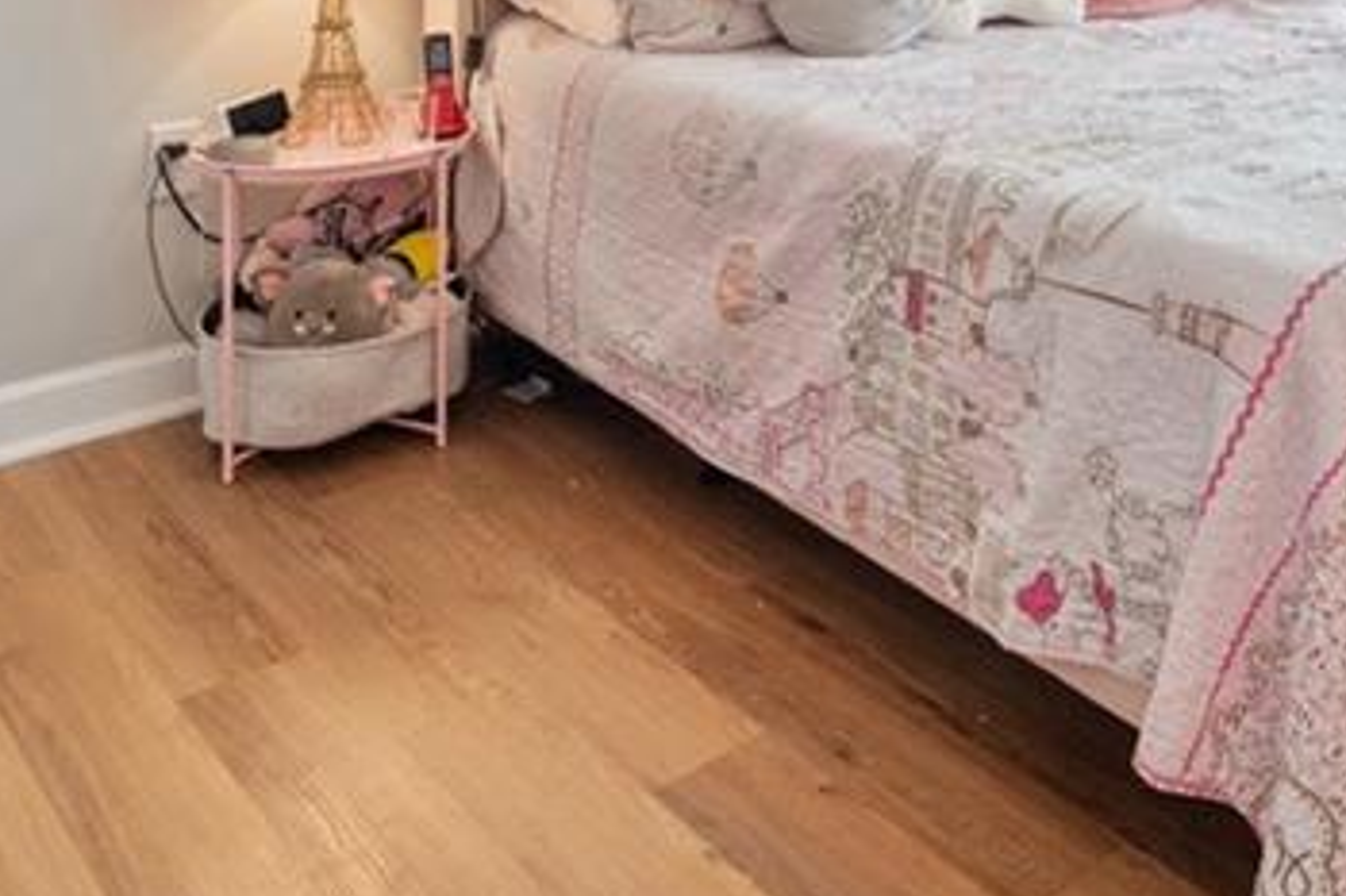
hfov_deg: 45.8
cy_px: -233
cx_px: 1004
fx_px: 1532
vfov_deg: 27.7
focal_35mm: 41
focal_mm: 14
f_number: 8
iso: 800
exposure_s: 1/6
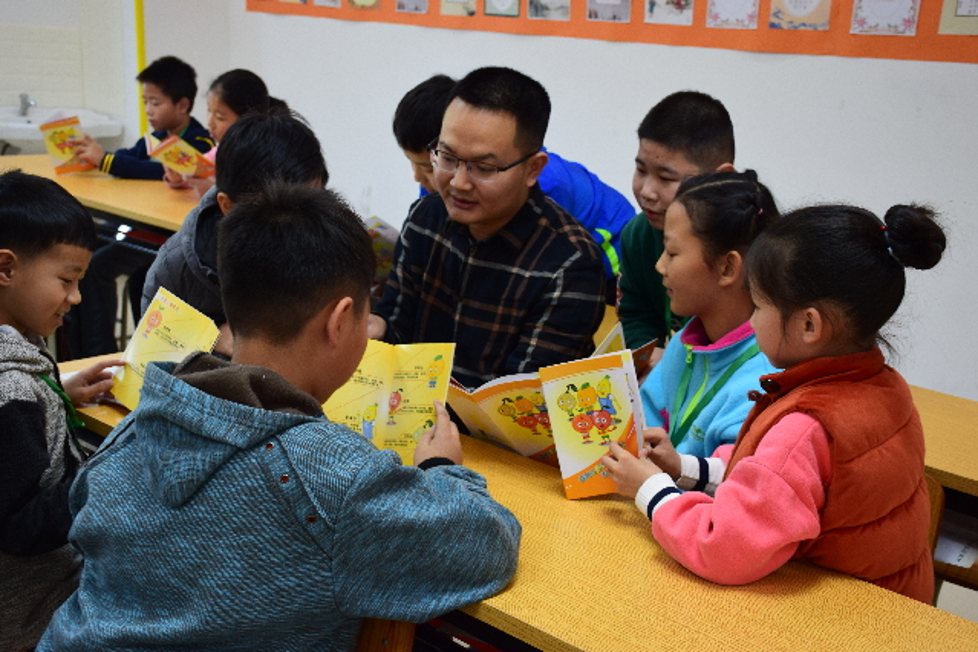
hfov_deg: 38.9
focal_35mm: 51
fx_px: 1385
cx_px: 489
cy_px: 326
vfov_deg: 26.5
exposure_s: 1/15
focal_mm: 34
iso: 400
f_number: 6.3
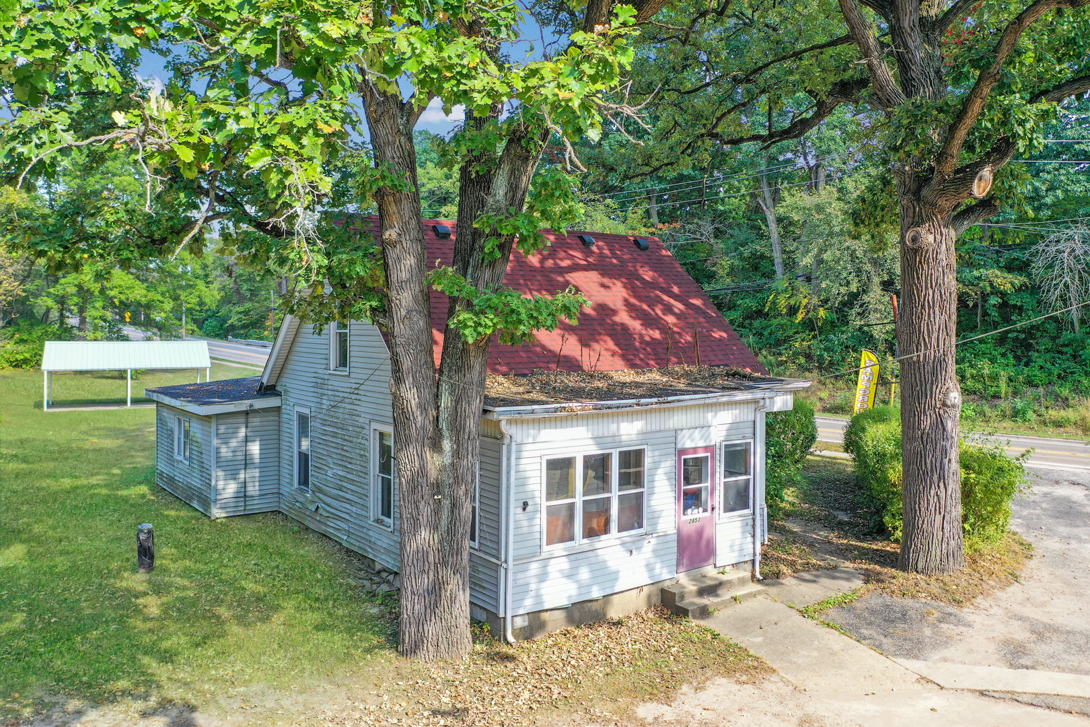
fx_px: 848
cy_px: 364
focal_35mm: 28
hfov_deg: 65.5
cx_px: 545
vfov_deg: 46.4
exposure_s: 1/320
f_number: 3.2
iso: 100
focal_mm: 10.26
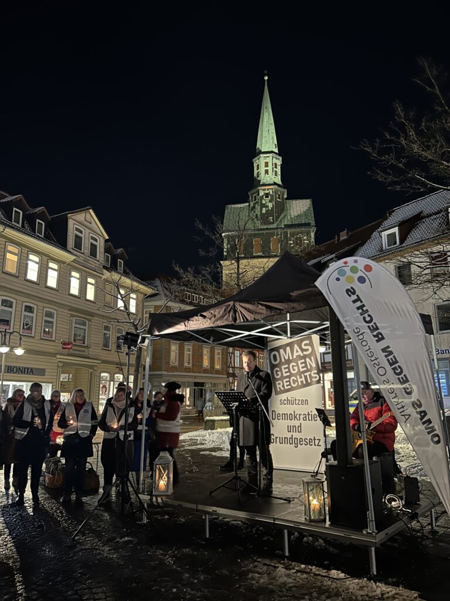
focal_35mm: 26
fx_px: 451
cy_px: 300
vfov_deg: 67.3
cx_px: 225
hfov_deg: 53.1
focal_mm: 5.7
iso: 800
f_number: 1.5
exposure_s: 1/25
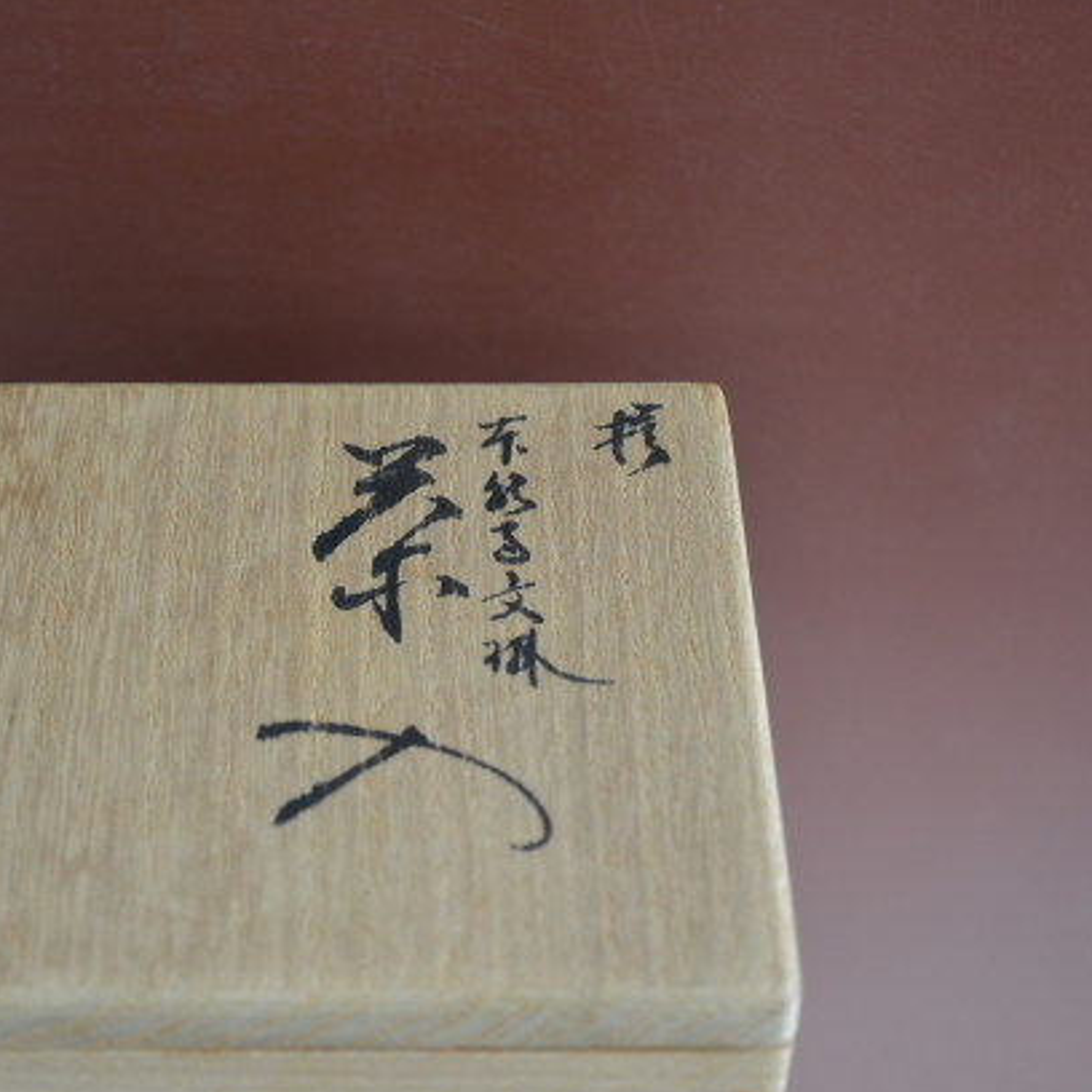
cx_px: 375
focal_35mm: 80
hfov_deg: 21.6
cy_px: 562
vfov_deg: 21.7
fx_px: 2855
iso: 400
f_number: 5.3
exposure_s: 1/25
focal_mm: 40
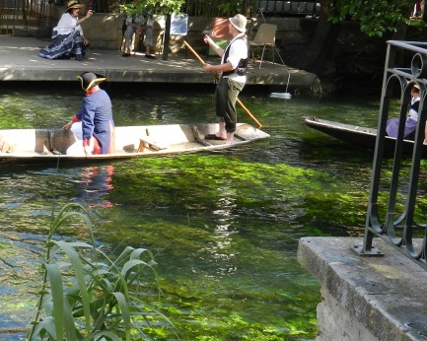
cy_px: 160
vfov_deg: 18.5
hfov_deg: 23.0
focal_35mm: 83
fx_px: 1048
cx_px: 163
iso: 160
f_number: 4.2
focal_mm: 8.1
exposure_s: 1/160
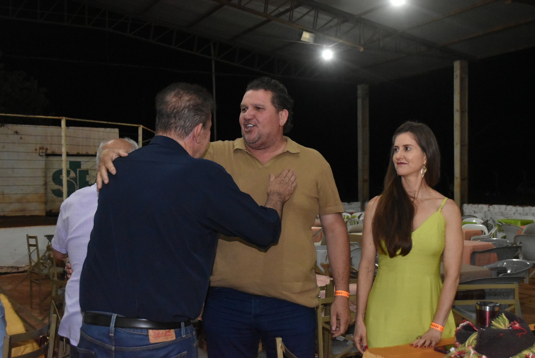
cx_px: 268
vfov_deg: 32.0
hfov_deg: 46.4
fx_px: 625
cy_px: 179
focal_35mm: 42
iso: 5000
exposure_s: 1/80
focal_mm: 28
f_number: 5
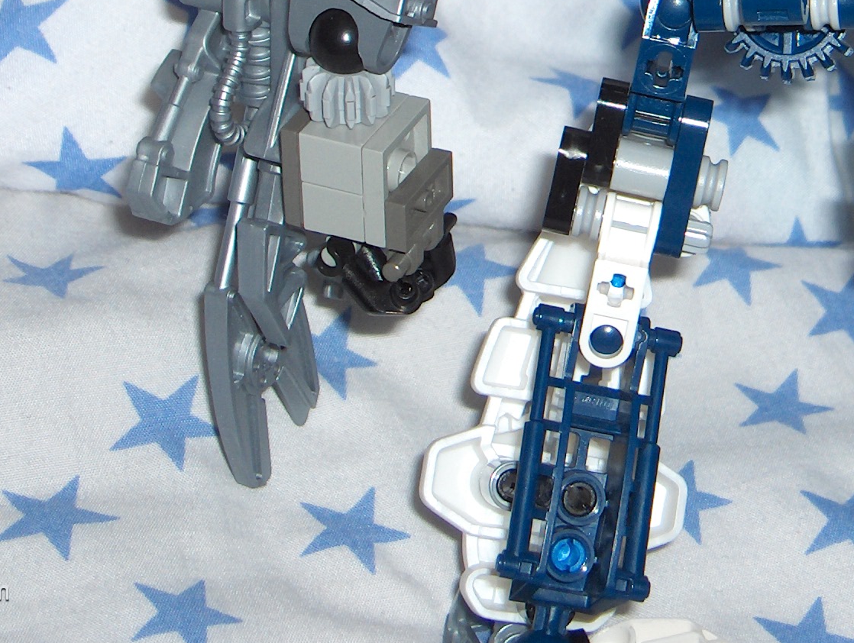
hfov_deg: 19.1
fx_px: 2520
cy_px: 2
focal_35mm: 102
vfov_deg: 14.3
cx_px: 659
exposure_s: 1/60
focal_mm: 9
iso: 100
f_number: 5
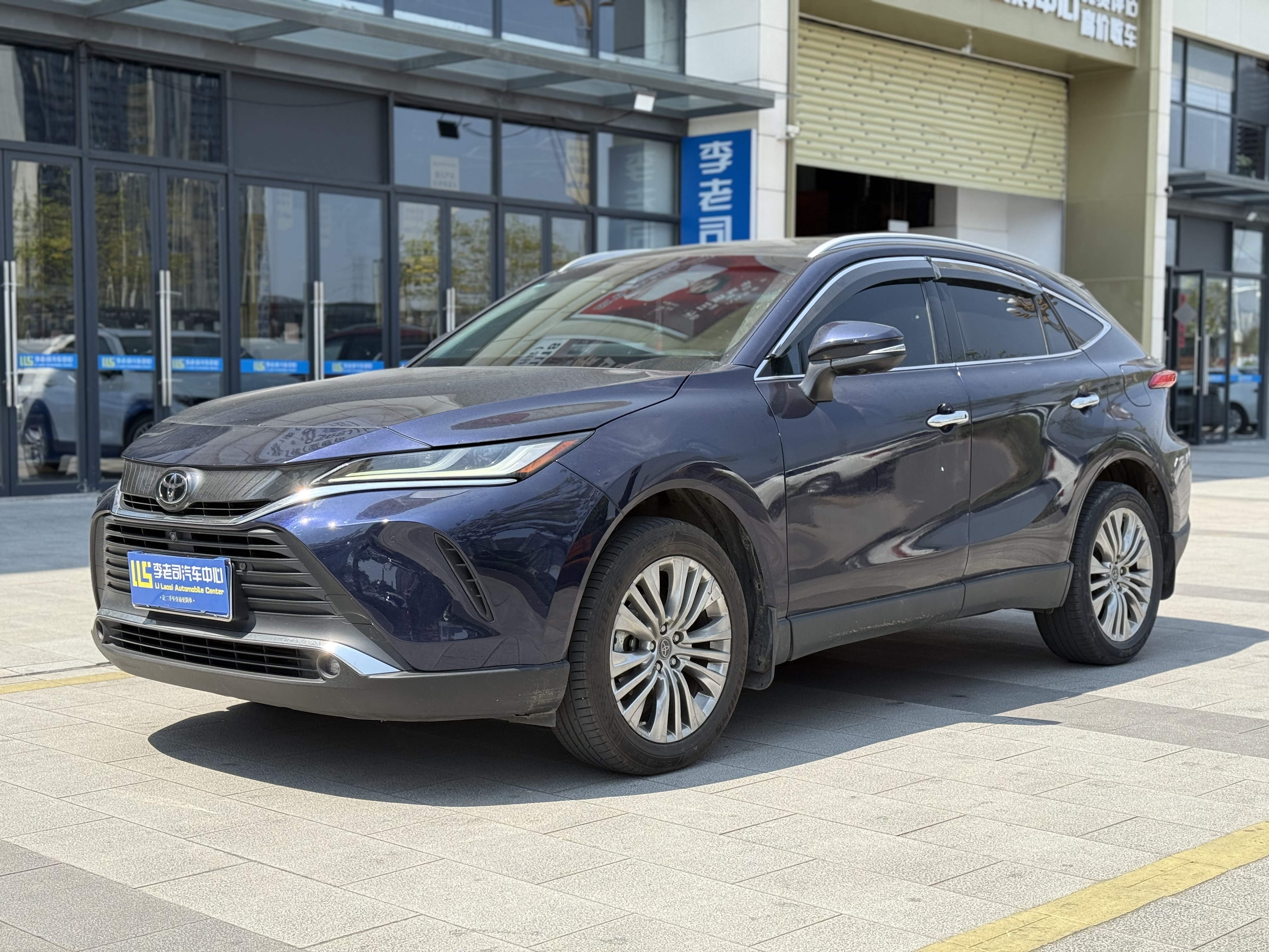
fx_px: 1760
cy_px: 476
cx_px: 634
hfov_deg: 39.7
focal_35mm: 48
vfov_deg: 30.3
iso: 100
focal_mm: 6.76
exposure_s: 1/2208
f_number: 1.78
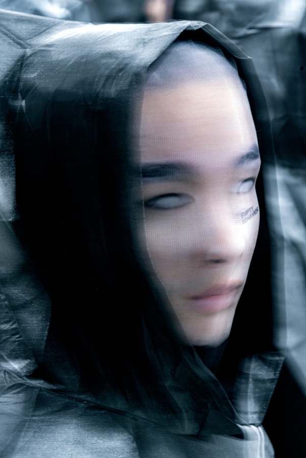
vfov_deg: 17.1
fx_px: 1528
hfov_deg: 11.4
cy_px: 229
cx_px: 153
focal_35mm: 120
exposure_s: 1/3
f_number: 13
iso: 2000
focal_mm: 120
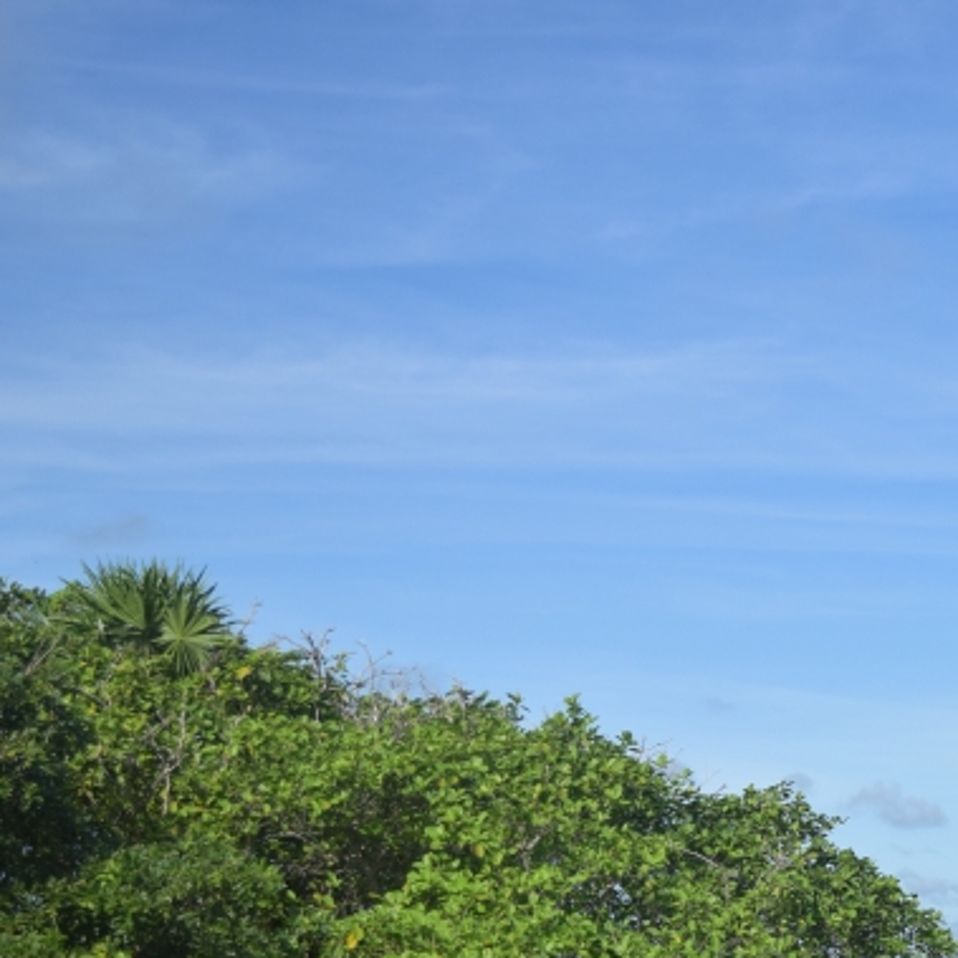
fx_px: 2697
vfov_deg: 19.8
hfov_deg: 19.2
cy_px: 832
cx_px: 1077
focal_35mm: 86
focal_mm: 25
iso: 200
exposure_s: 1/2500
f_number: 4
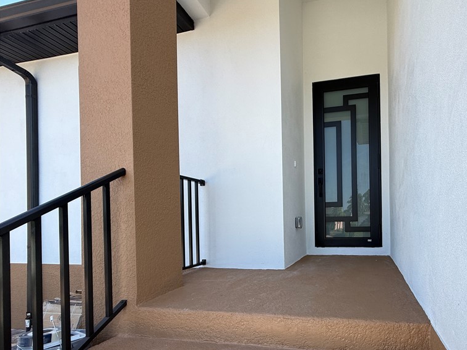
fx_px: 256
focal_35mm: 19
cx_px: 315
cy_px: 222
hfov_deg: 81.5
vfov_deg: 67.5
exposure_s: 1/518
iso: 50
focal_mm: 2.22
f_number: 2.2
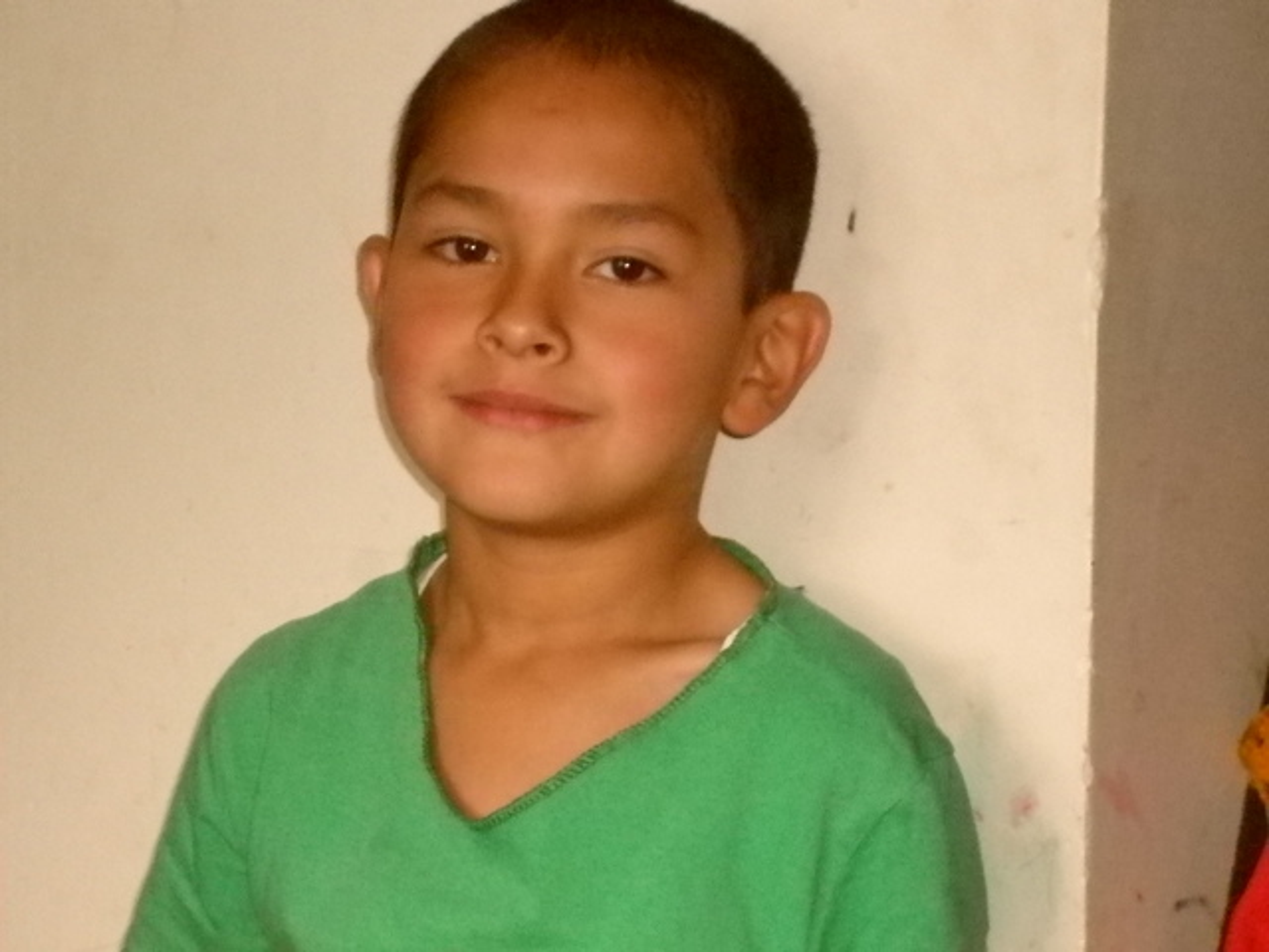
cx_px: 634
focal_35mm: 112
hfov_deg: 17.6
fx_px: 4106
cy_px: 476
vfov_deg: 13.2
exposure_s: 1/125
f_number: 6.2
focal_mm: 20
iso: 1600
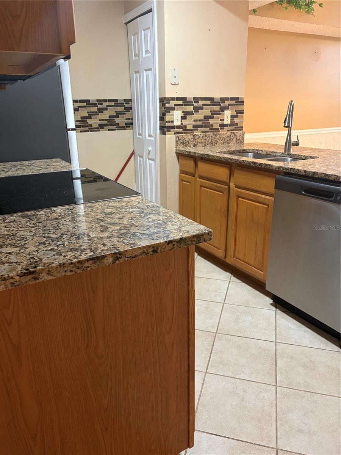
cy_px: 228
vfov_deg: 67.3
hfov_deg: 53.1
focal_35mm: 26
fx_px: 341
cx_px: 170
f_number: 1.6
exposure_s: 1/60
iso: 320
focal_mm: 5.96
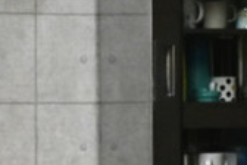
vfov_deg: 3.7
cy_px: 513
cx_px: 209
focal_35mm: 358
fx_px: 2456
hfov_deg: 5.8
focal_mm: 47
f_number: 4
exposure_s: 1/400
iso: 2500
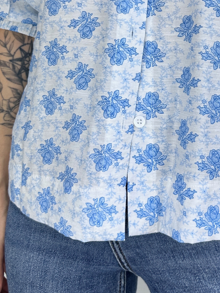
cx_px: 175
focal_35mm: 57
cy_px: 38
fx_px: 483
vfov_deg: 32.4
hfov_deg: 25.2
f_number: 1.78
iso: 80
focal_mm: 6.86
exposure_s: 1/676
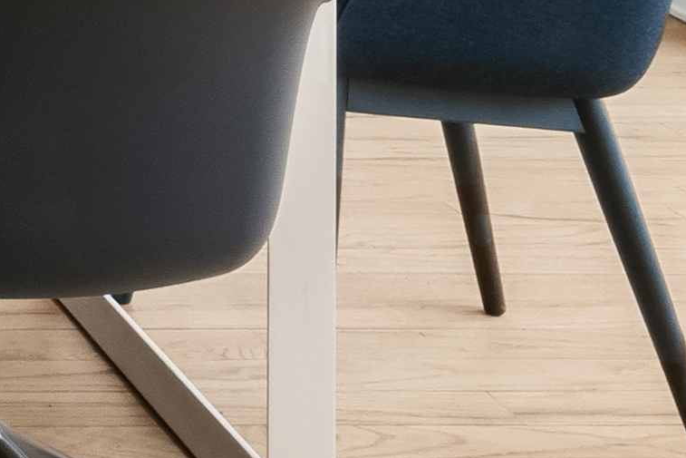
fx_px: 2115
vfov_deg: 10.6
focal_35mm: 111
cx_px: -691
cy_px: -626
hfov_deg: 15.0
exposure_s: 1/4
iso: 1000
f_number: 16
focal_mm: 14
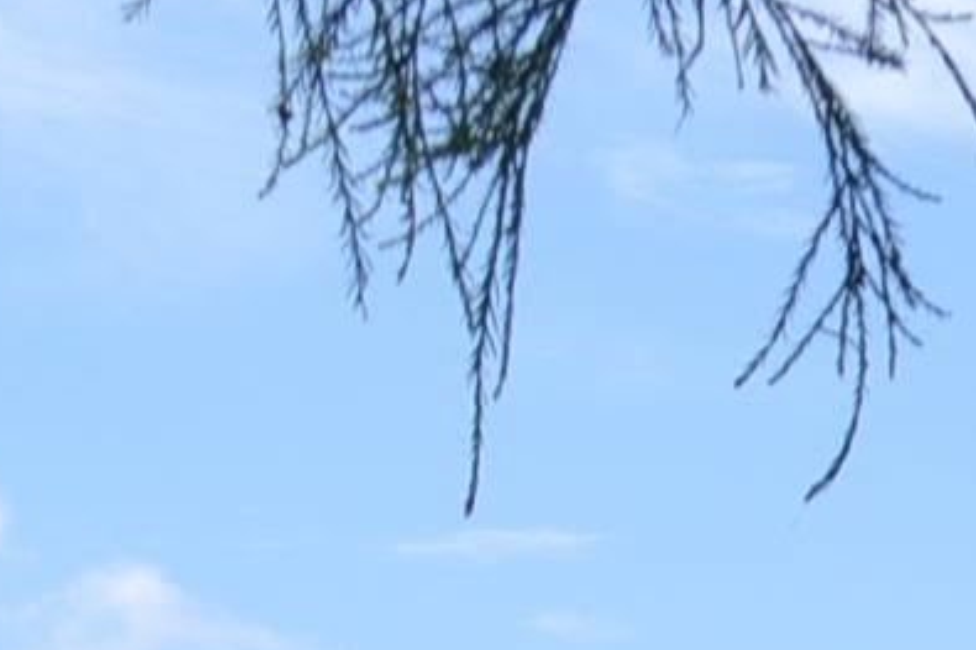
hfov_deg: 10.2
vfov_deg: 7.2
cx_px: 2335
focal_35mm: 175
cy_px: 1750
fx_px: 4742
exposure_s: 1/200
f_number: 7.1
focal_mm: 20
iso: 100
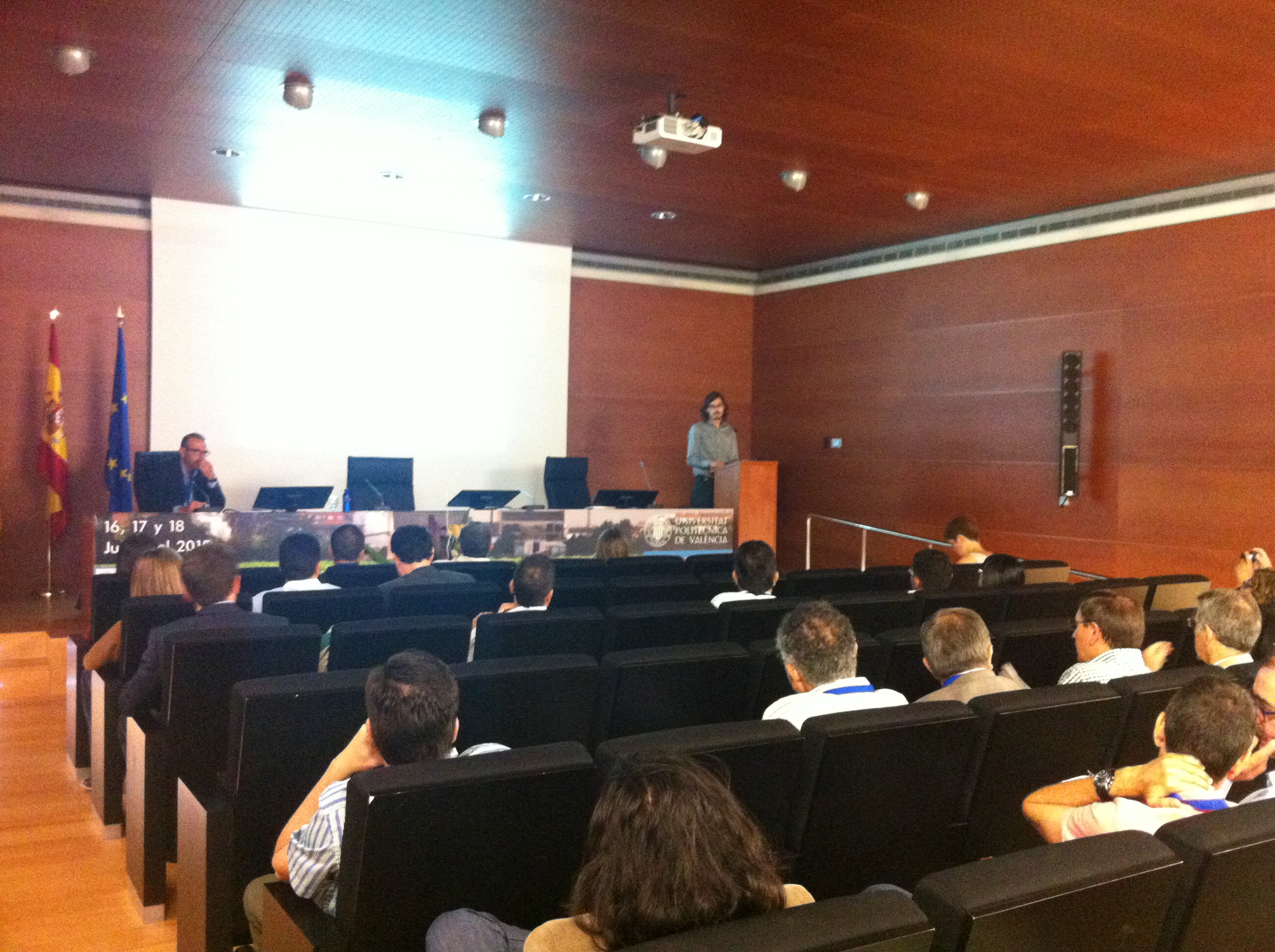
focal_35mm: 35
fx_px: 1287
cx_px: 638
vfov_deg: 40.6
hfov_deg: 52.7
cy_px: 476
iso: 800
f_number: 2.8
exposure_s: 1/15
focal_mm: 3.85
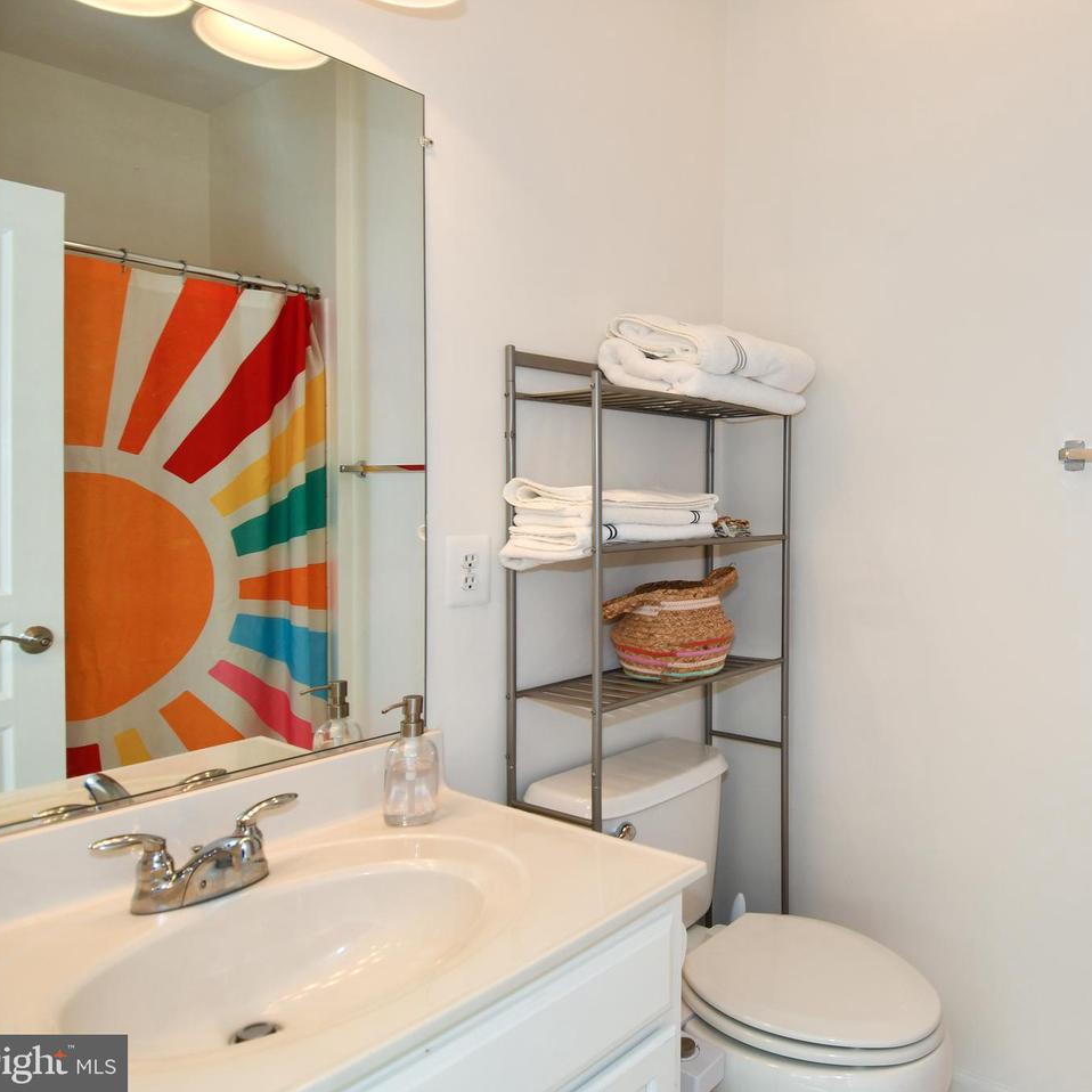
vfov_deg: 67.3
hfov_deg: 64.6
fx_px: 821
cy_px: 546
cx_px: 771
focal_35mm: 23
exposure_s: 1/80
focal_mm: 12
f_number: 4.5
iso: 200
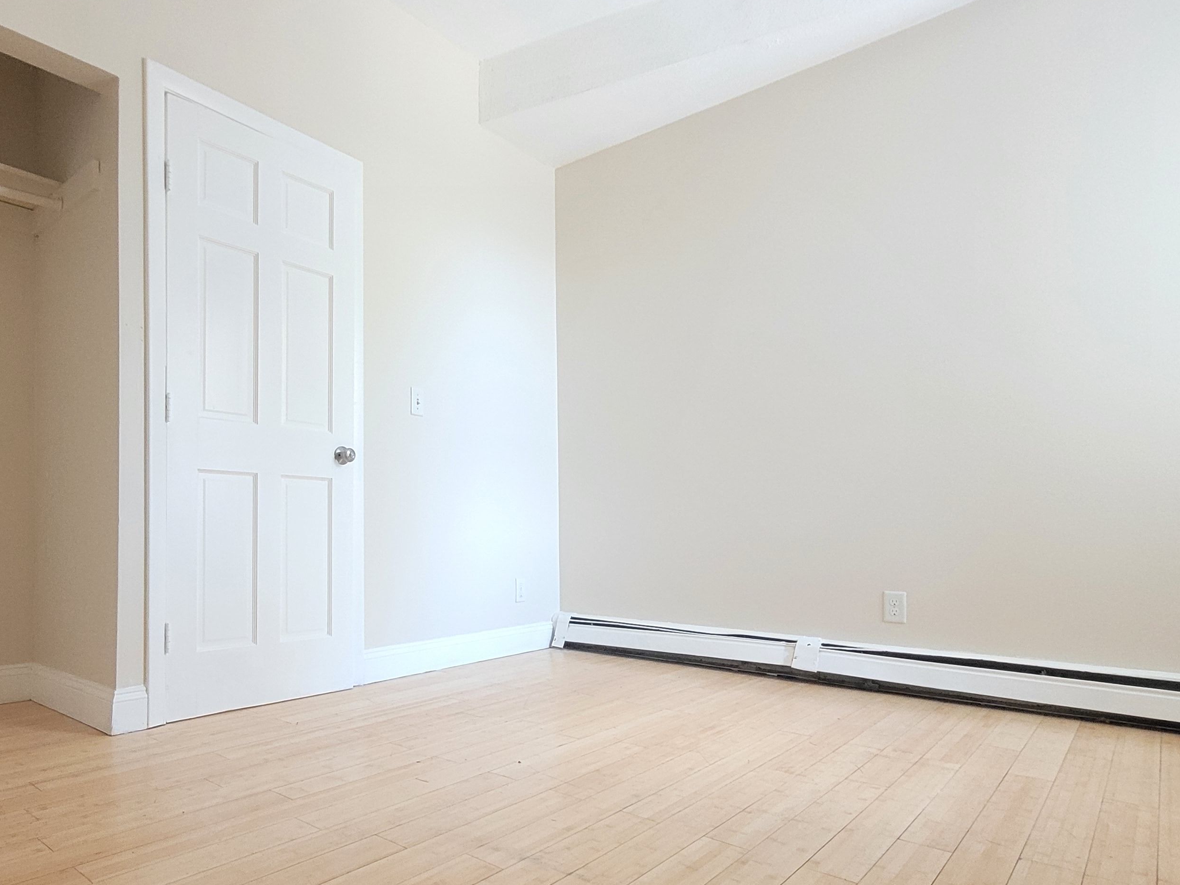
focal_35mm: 21
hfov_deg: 77.1
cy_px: 541
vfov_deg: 62.7
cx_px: 418
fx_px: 716
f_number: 2.2
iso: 320
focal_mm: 1.74
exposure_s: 1/40
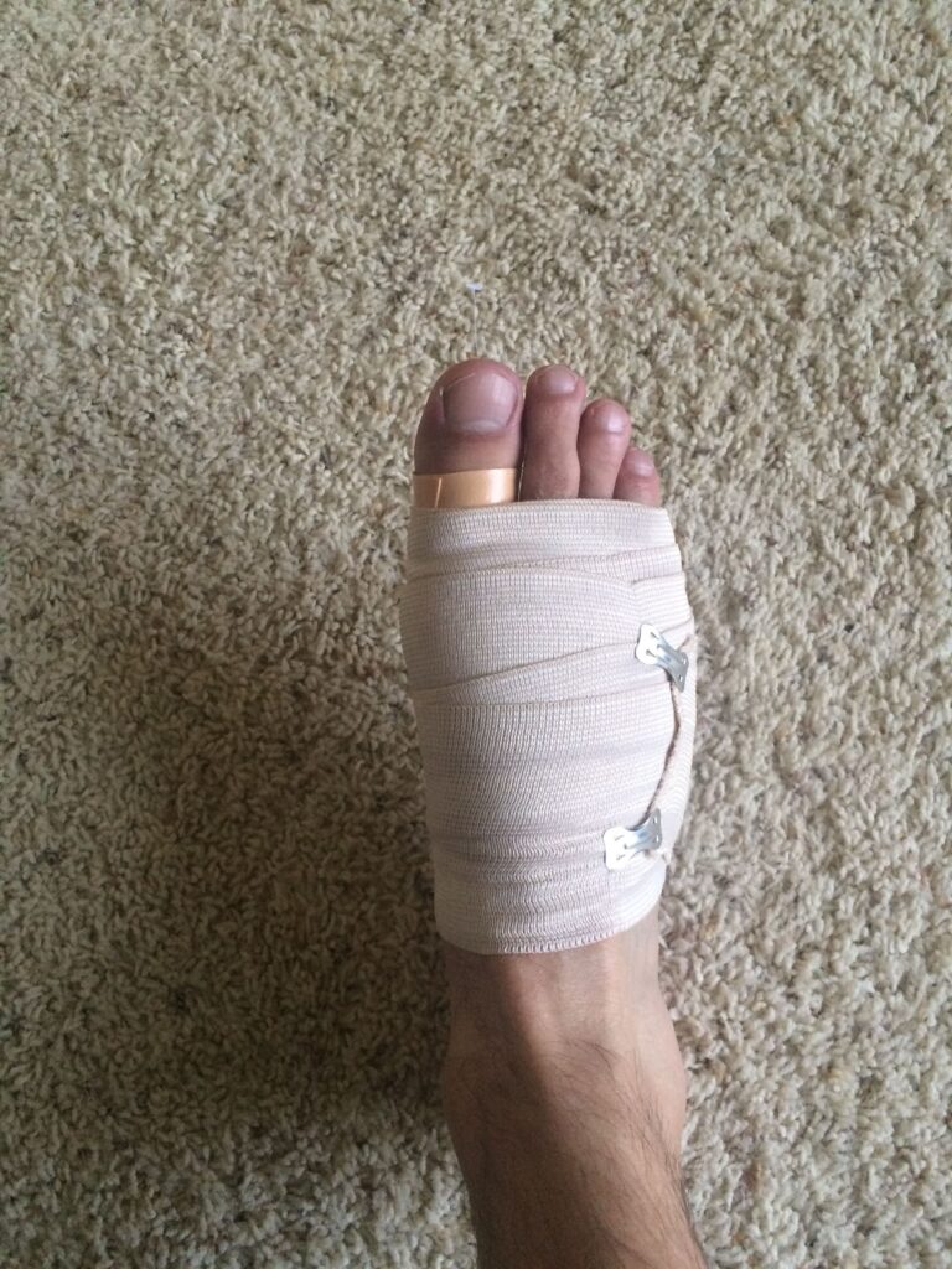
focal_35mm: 29
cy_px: 634
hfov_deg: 48.2
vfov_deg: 61.7
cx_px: 476
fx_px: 1063
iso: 160
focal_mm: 4.15
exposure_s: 1/30
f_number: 2.2
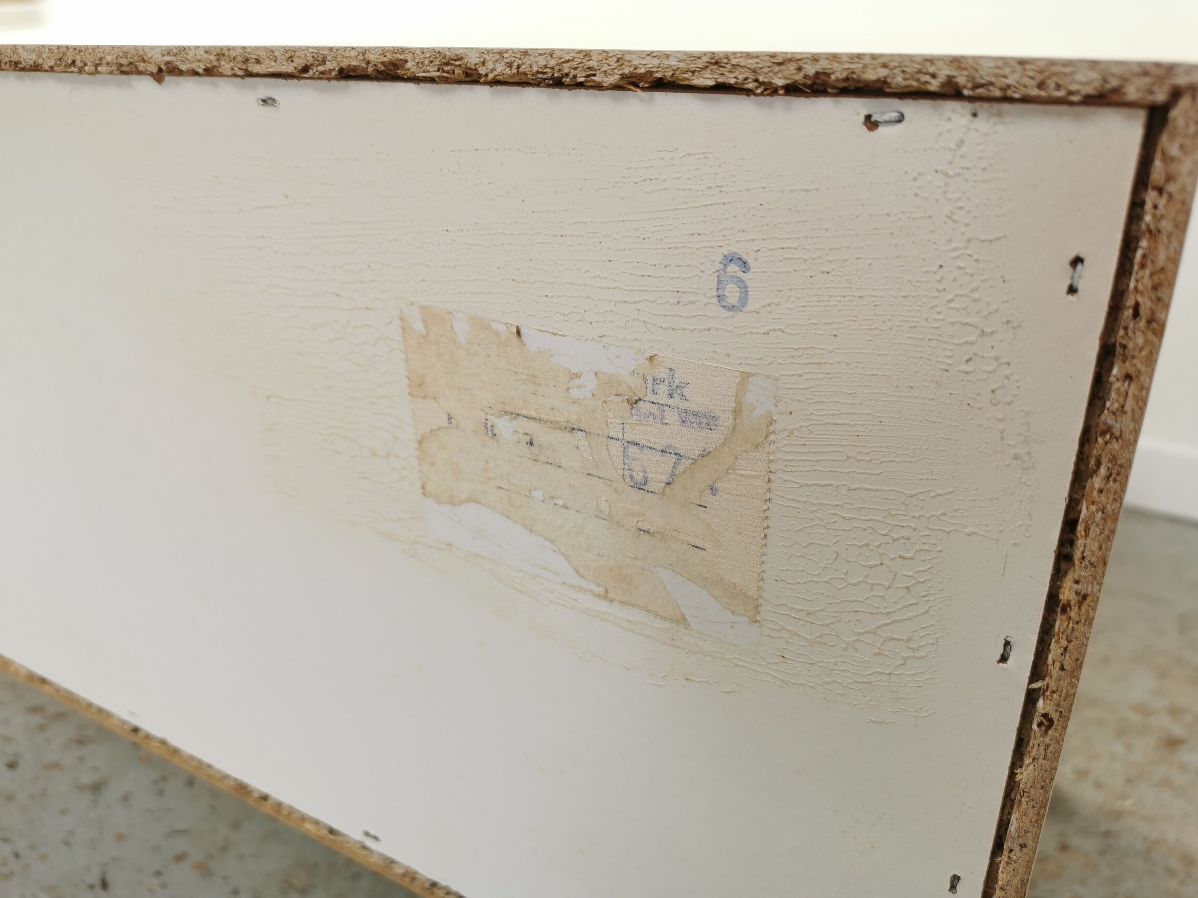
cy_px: 449
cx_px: 599
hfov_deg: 65.3
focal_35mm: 27
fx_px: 934
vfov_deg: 51.4
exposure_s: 1/125
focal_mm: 5.58
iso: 50
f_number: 1.8
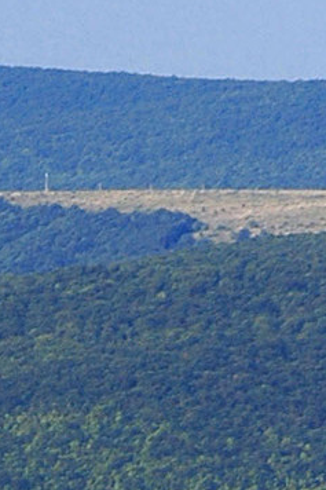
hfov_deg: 1.9
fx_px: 9639
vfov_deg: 2.9
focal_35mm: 709
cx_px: -664
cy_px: 1025
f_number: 9
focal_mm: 70
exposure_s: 1/100
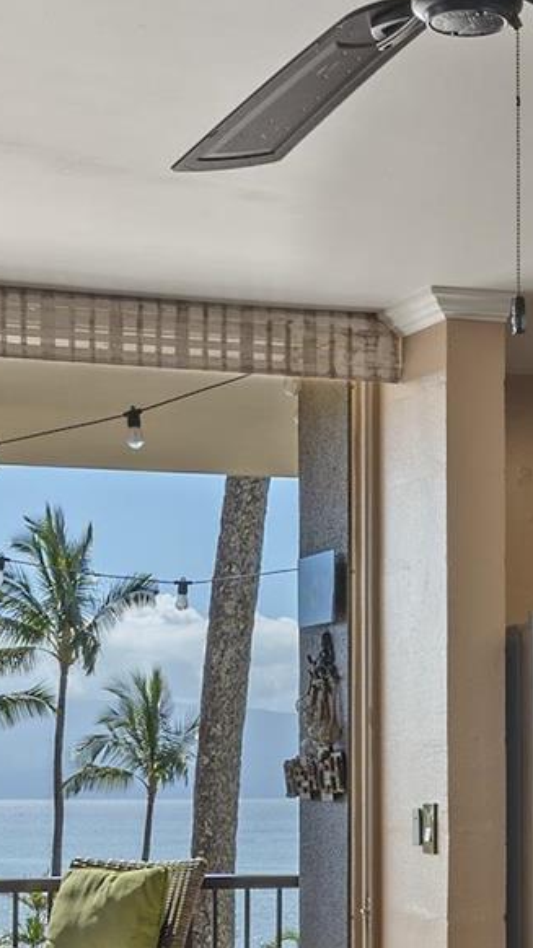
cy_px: 845
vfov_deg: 22.2
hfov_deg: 12.7
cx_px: 525
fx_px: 2364
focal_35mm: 94
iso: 100
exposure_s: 1/3
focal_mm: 17
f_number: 8
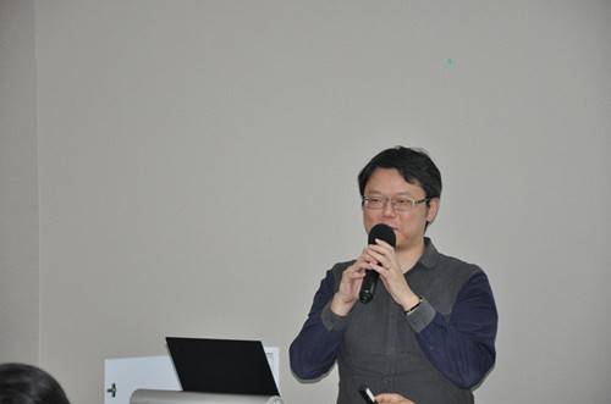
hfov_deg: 15.2
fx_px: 2286
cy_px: 202
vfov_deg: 10.1
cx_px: 306
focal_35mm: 135
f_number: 5.6
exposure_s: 1/60
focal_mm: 90
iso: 800
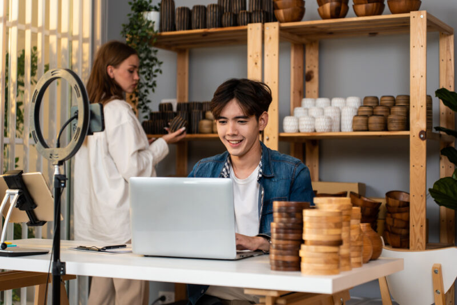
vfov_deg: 20.3
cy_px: 152
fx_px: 851
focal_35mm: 67
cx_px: 228
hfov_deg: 30.1
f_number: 2.8
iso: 640
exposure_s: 1/400
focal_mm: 67
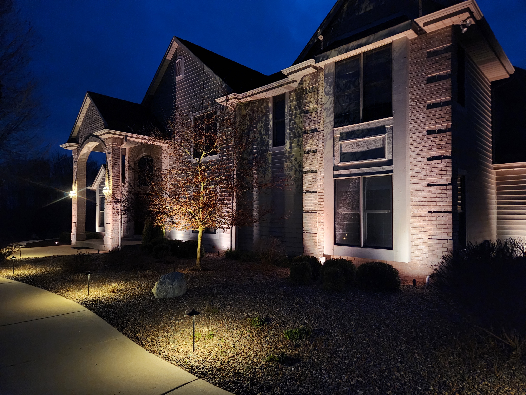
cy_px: 198
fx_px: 349
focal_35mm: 23
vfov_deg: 58.9
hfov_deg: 73.9
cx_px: 263
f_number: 1.8
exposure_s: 1/24
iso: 1250
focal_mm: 5.4
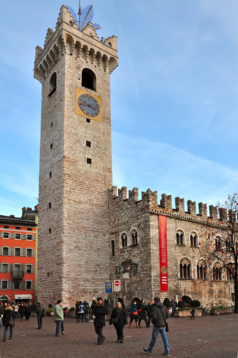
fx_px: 313
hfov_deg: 41.6
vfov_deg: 59.6
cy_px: 179
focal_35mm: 32
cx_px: 119
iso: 500
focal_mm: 21
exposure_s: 1/250
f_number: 9
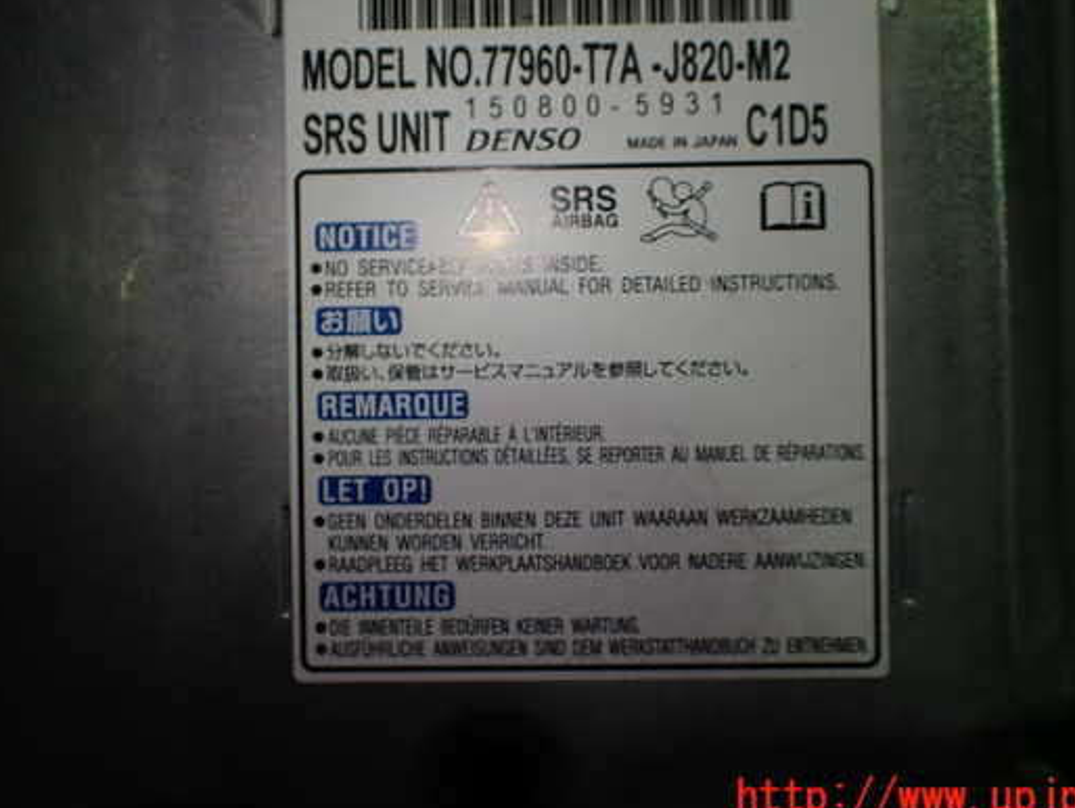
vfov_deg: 40.7
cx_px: 581
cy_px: 354
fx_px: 1087
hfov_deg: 52.5
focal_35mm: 35
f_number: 2.3
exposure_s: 1/250
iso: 100
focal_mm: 5.4
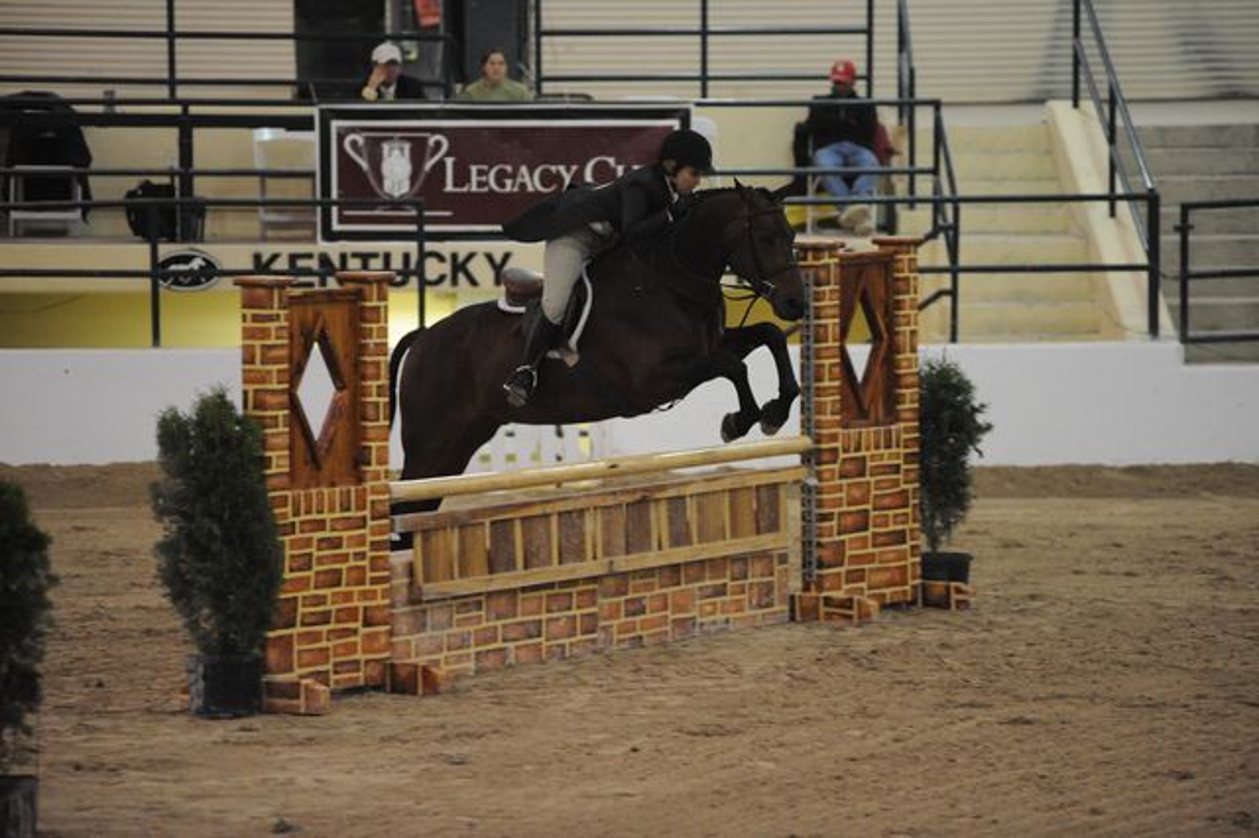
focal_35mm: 200
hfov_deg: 10.3
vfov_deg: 6.9
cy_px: 419
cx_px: 630
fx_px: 6991
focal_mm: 200
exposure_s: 1/400
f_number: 2.8
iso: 6400
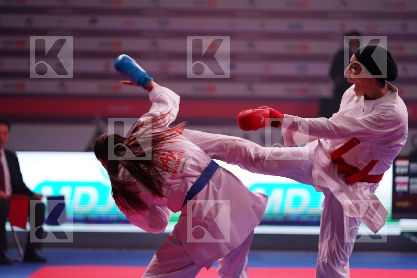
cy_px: 139
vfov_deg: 11.1
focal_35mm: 123
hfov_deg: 16.7
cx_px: 208
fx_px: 1425
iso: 4000
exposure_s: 1/1000
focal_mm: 123
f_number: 2.8
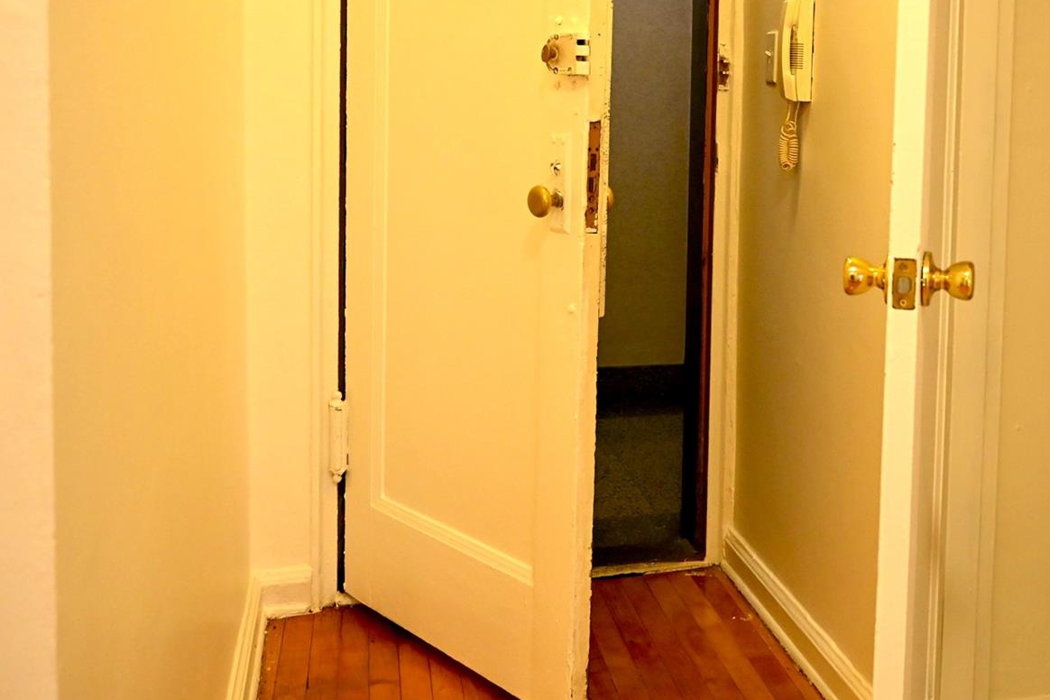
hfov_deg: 41.8
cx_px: 837
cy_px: 177
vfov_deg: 29.5
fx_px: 1309
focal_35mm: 45
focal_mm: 25.5
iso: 3200
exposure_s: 1/250
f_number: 4
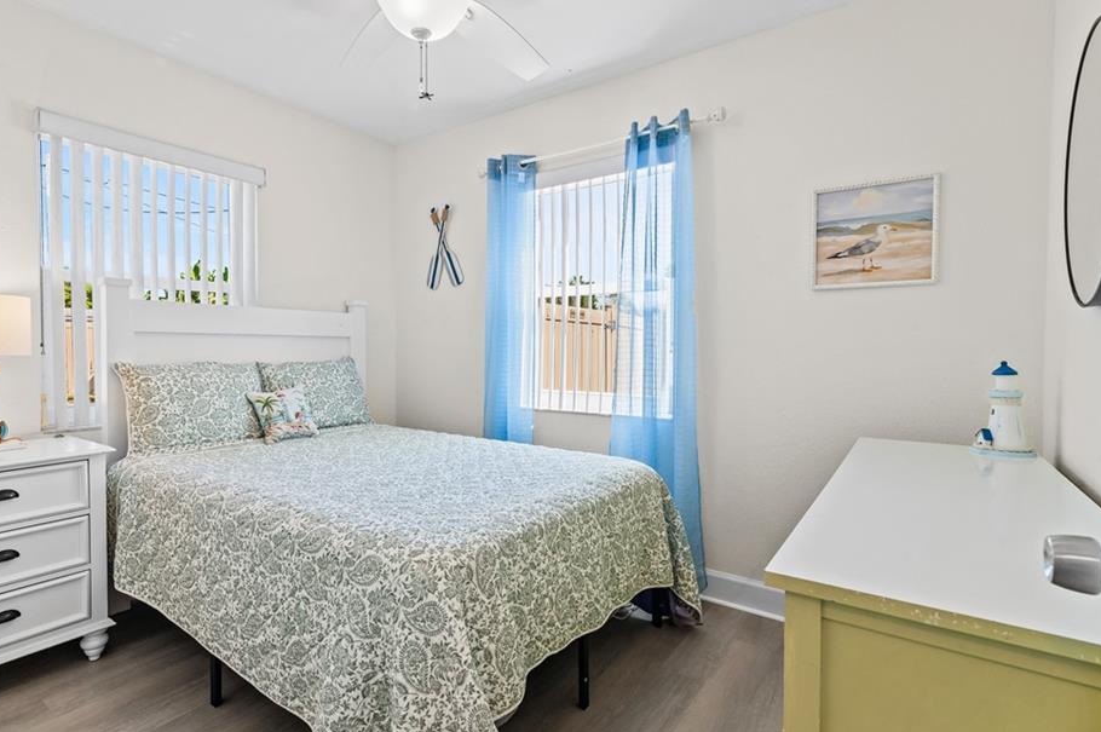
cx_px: 505
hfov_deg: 89.9
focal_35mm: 18
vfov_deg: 67.3
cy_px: 354
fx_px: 550
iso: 320
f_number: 10
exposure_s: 1/20
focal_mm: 16
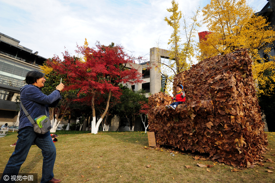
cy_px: 92
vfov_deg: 73.7
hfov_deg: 96.8
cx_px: 138
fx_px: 122
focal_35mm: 16
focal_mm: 16
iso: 640
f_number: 8
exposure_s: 1/320
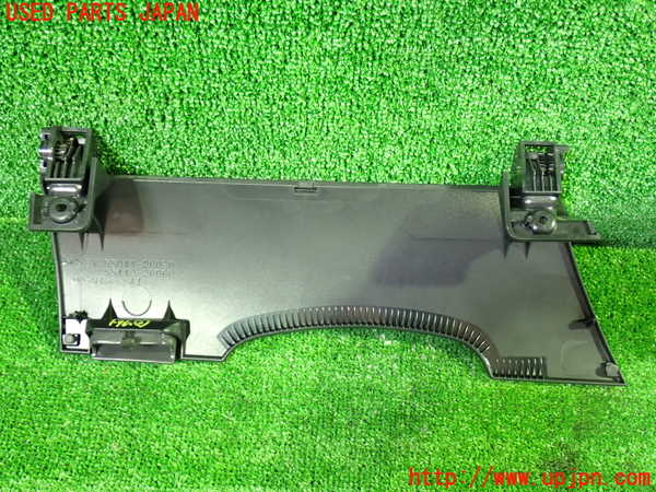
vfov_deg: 37.7
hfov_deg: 49.0
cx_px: 328
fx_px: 720
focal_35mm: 38
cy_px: 246
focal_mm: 6.83
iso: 800
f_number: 2.7
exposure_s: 1/15
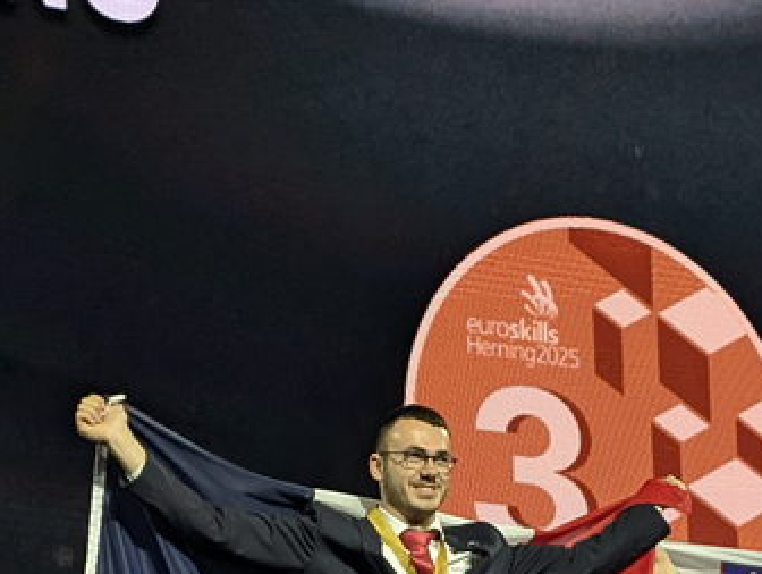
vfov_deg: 10.7
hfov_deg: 14.4
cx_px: 336
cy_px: 640
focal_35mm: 137
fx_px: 3020
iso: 75
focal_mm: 6.9
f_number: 1.68
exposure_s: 1/200
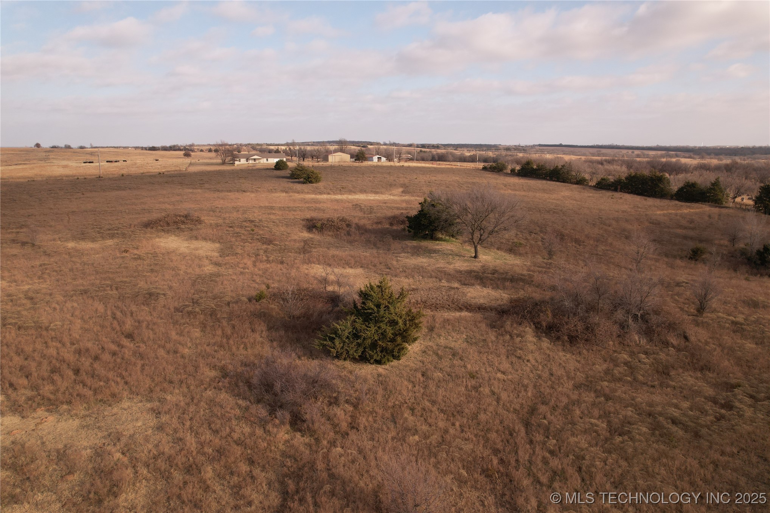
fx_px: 470
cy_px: 256
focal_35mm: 22
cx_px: 385
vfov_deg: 57.2
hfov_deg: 78.6
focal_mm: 8.38
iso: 120
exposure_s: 1/350
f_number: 2.8
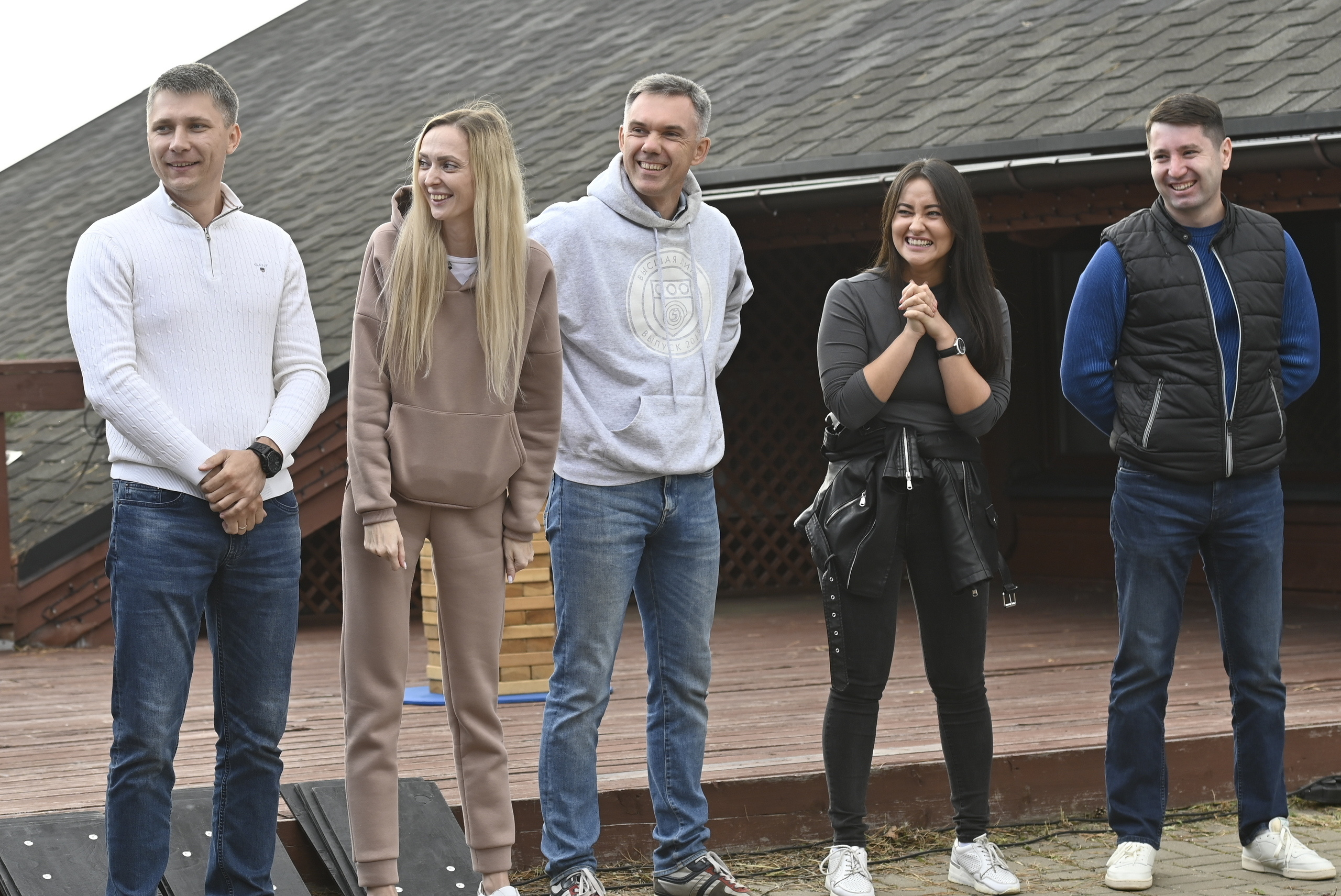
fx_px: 3914
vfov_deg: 13.1
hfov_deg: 19.4
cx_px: 670
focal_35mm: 105
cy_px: 448
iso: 160
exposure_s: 1/400
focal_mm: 70
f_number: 4
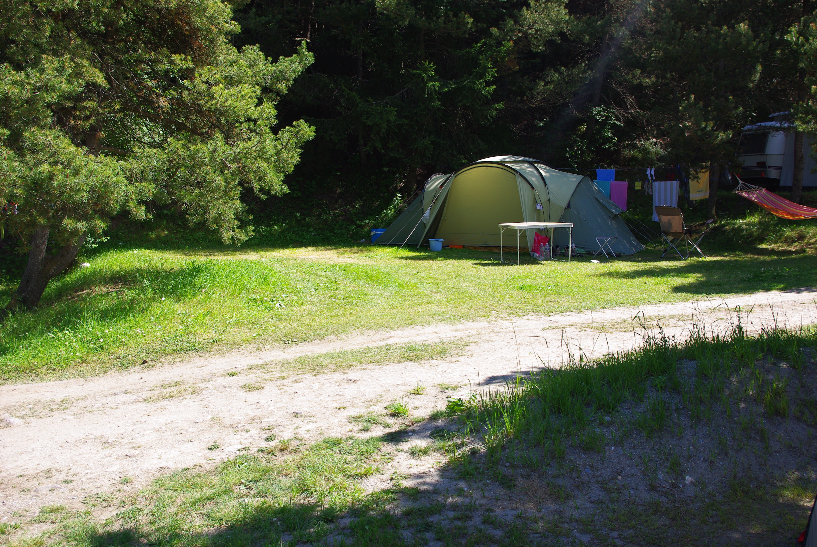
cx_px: 408
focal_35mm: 34
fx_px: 773
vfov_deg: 39.0
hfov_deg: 55.7
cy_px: 274
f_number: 6.7
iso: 100
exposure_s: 1/180
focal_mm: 23.13
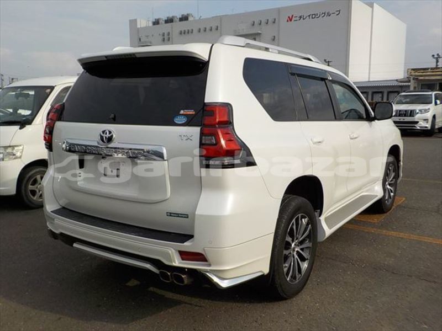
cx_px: 221
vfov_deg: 46.8
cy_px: 166
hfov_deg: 60.0
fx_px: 383
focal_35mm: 30
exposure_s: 1/1600
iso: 125
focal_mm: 4.1
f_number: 3.3
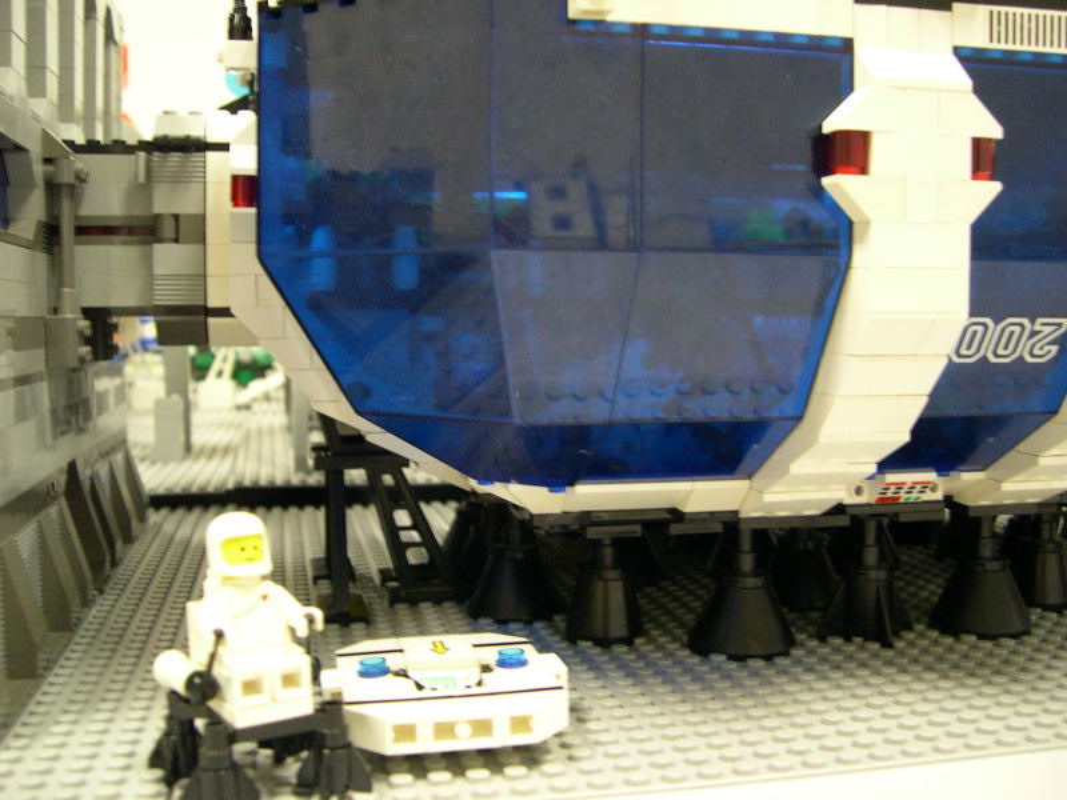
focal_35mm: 38
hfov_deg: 49.0
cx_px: 534
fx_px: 1171
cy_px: 400
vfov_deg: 37.7
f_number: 2.8
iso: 400
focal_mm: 8
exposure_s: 1/11.7
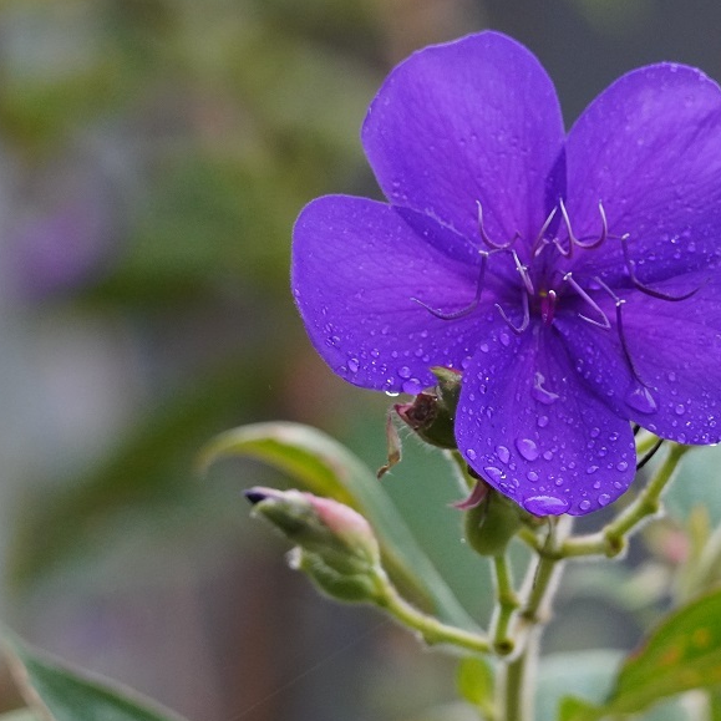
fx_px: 11352
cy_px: 324
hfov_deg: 3.6
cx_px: 509
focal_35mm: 482
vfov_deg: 3.6
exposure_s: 1/400
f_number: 5.6
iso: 3200
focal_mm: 219
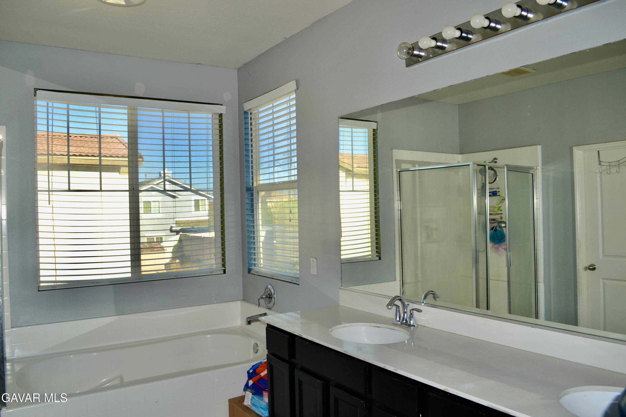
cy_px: 208
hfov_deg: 67.4
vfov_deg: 47.9
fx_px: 469
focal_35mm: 27
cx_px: 313
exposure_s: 1/200
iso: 100
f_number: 5
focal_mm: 18
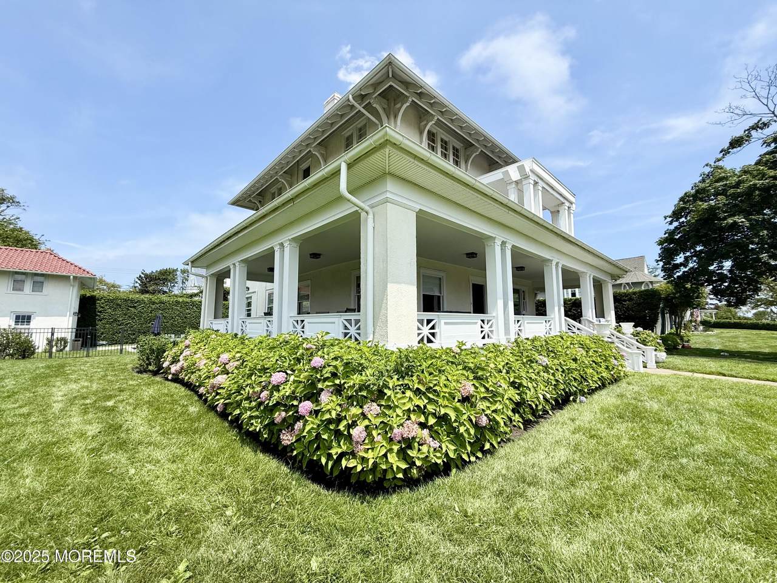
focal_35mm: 14
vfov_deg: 85.7
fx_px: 314
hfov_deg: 102.1
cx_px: 388
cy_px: 292
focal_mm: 2.22
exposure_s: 1/1745
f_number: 2.2
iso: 50
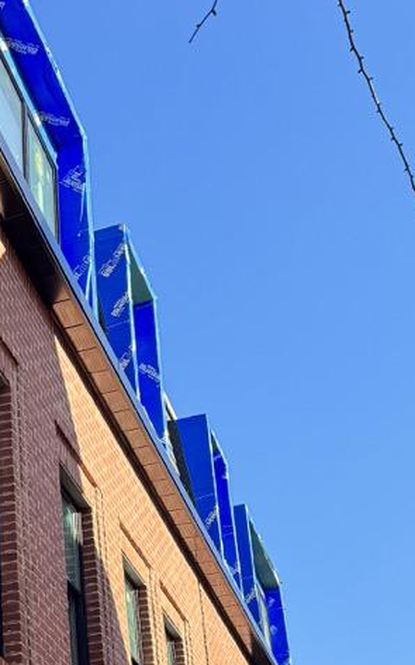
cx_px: -160
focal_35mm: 69
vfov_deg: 29.0
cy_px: 548
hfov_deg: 17.4
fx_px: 1249
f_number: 1.78
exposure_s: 1/765
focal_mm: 6.86
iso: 80
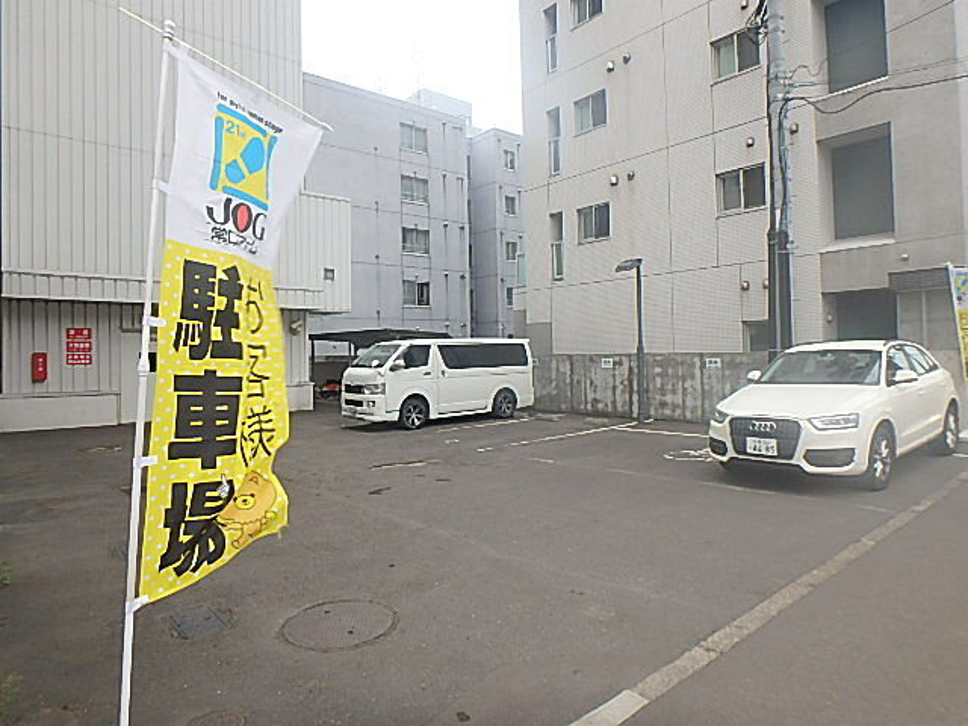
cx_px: 484
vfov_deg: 63.4
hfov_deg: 79.0
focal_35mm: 21
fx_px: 587
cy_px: 363
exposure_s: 1/125
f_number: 3.5
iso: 125
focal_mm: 3.7
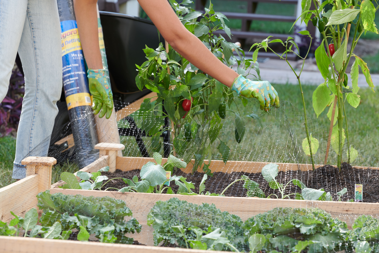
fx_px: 1526
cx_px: 190
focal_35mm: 145
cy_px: 126
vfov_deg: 9.5
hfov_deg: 14.2
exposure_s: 1/200
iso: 800
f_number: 11
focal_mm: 145
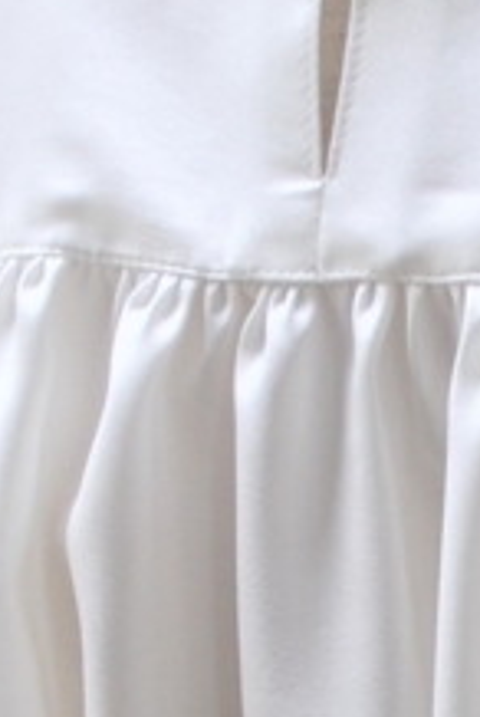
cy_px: 954
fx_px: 2811
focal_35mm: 141
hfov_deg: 9.5
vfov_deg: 13.9
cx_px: 689
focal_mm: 20
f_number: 4
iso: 200
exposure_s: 1/60
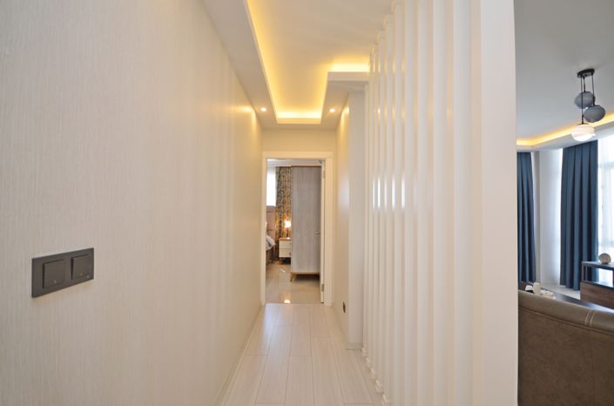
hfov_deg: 100.5
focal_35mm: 15
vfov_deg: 77.0
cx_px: 307
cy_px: 203
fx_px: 255
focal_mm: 10
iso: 400
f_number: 4
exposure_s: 1/60
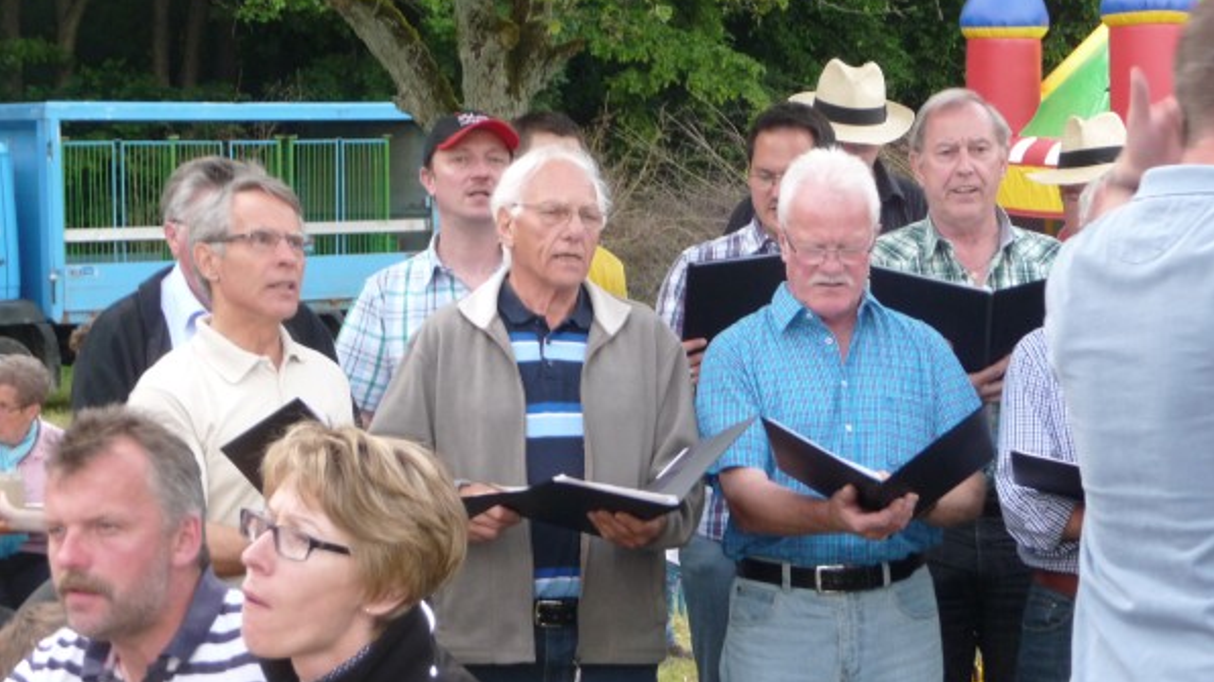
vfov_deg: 10.7
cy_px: 334
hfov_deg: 19.0
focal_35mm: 113
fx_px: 3637
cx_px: 609
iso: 200
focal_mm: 17.5
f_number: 4.7
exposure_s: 1/40
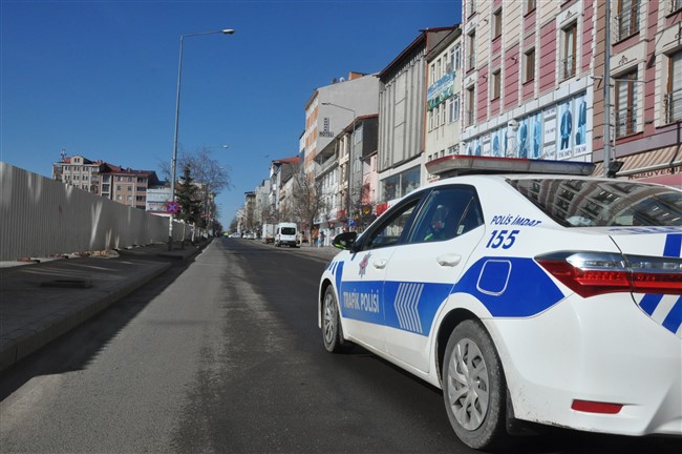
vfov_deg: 39.9
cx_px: 341
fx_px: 625
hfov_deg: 57.3
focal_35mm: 33
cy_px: 227
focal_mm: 22
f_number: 14
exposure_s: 1/800
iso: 800
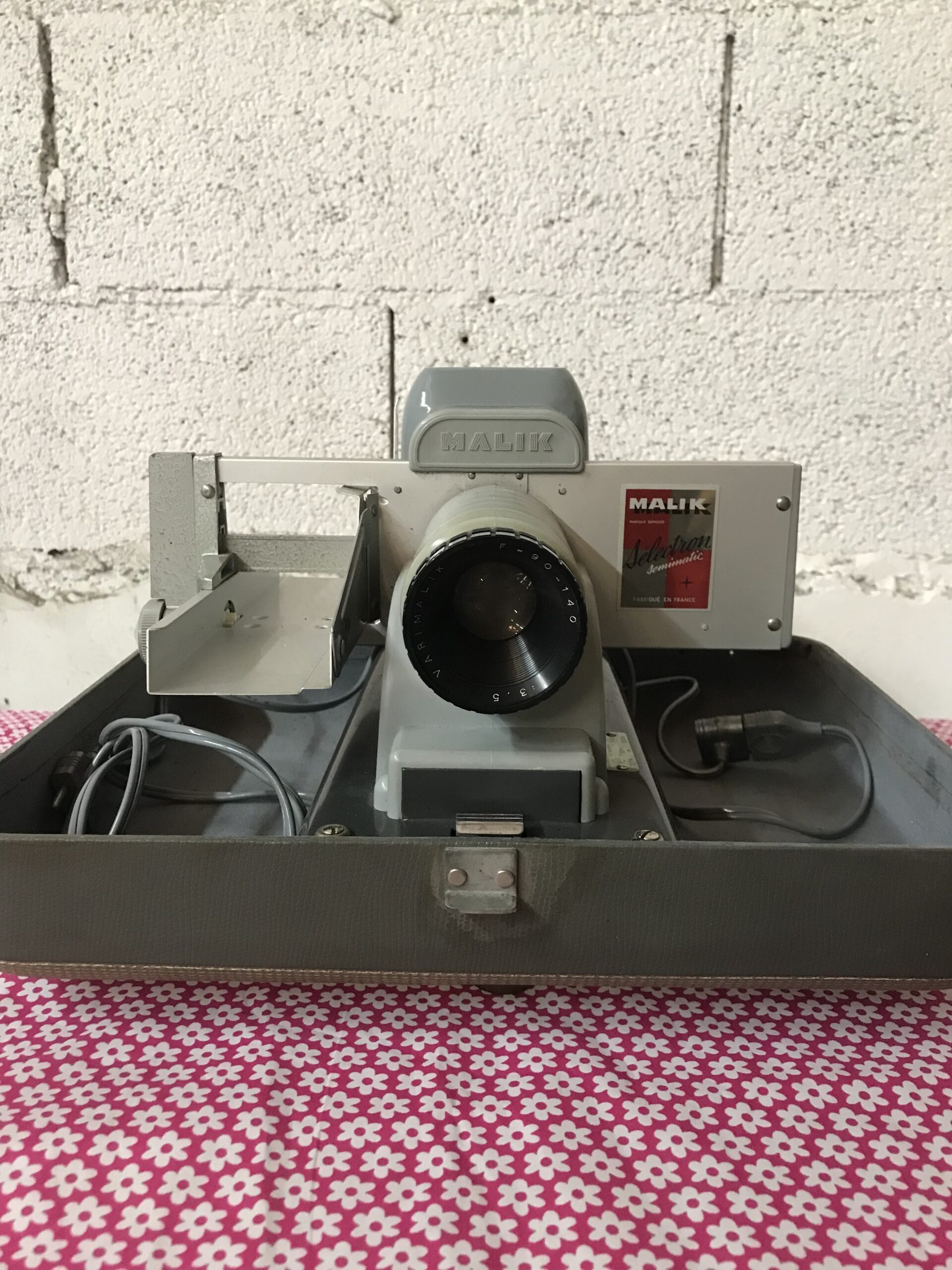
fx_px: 1027
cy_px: 635
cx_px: 476
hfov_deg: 49.7
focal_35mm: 28
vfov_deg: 63.4
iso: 100
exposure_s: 1/17
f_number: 1.8
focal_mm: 3.99
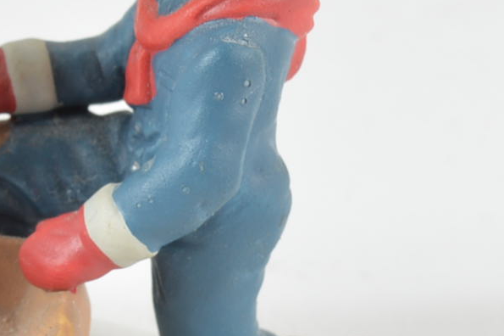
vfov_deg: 4.8
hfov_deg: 6.8
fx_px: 4030
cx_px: -723
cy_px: 236
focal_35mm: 288
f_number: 11
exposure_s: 1/160
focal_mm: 38
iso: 100
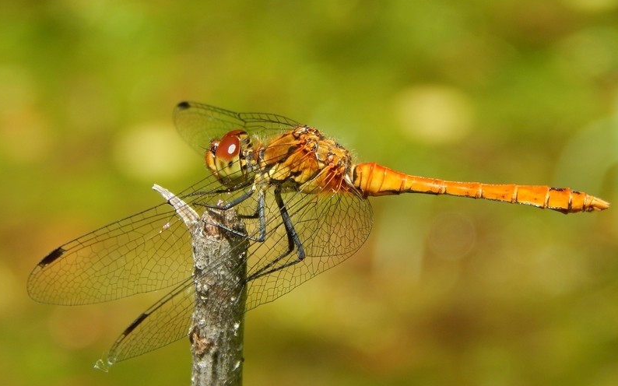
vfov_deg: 7.6
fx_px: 2913
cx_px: 307
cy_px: 202
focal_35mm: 173
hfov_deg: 12.1
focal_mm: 28.7
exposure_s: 1/200
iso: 125
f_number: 5.1
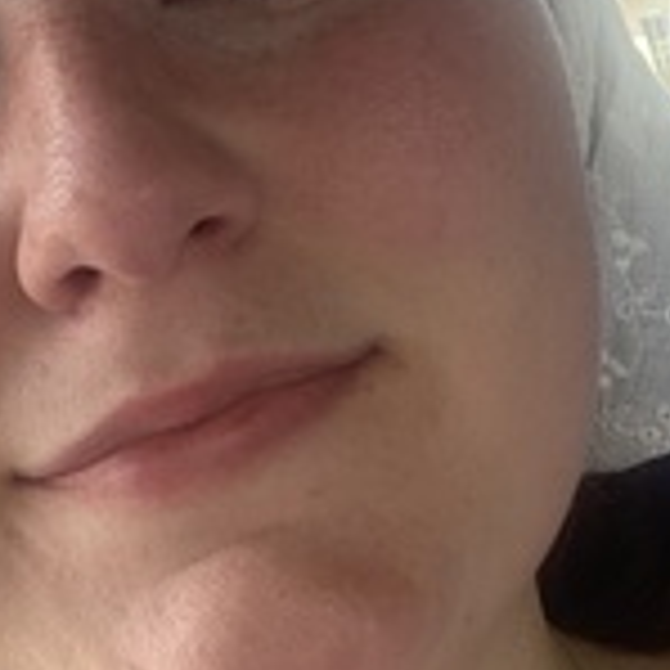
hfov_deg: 19.5
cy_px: 625
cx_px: 348
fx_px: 1949
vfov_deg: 19.1
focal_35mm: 89
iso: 40
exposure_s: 1/122
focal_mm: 2.71
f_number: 2.2
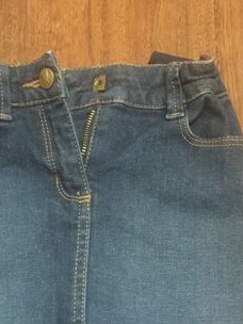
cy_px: 255
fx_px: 571
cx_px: 75
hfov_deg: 23.9
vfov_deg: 31.0
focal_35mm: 61
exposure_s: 1/4
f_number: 2.2
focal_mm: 4.15
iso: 125
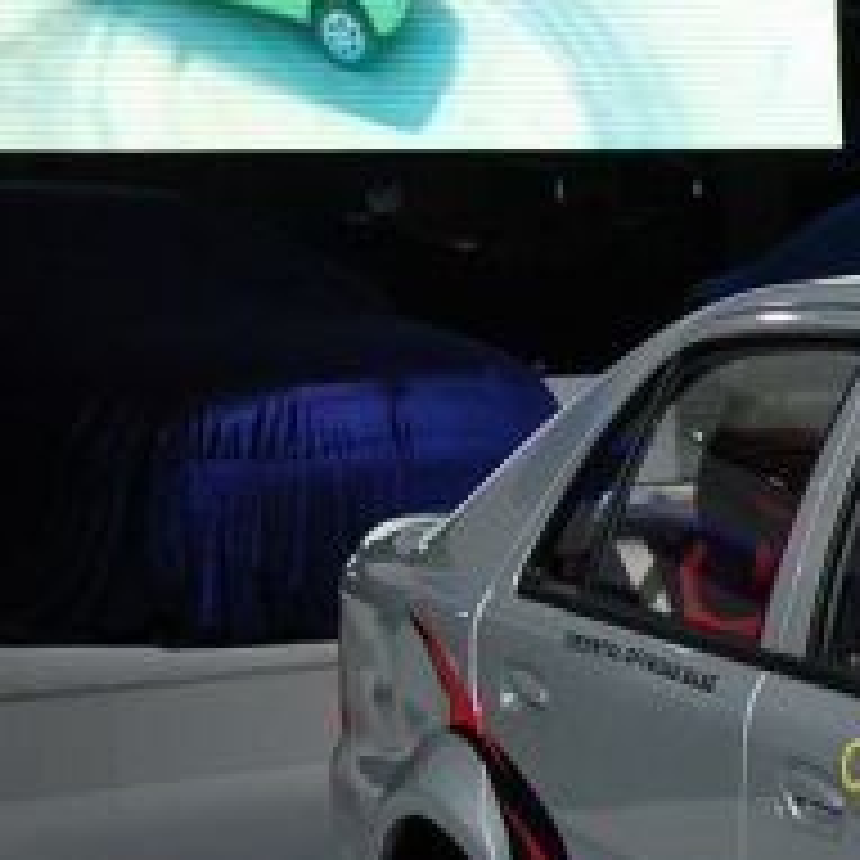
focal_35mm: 144
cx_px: 1513
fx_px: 4048
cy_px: 777
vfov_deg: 12.0
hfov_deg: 11.3
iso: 800
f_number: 5.6
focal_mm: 30
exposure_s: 1/160
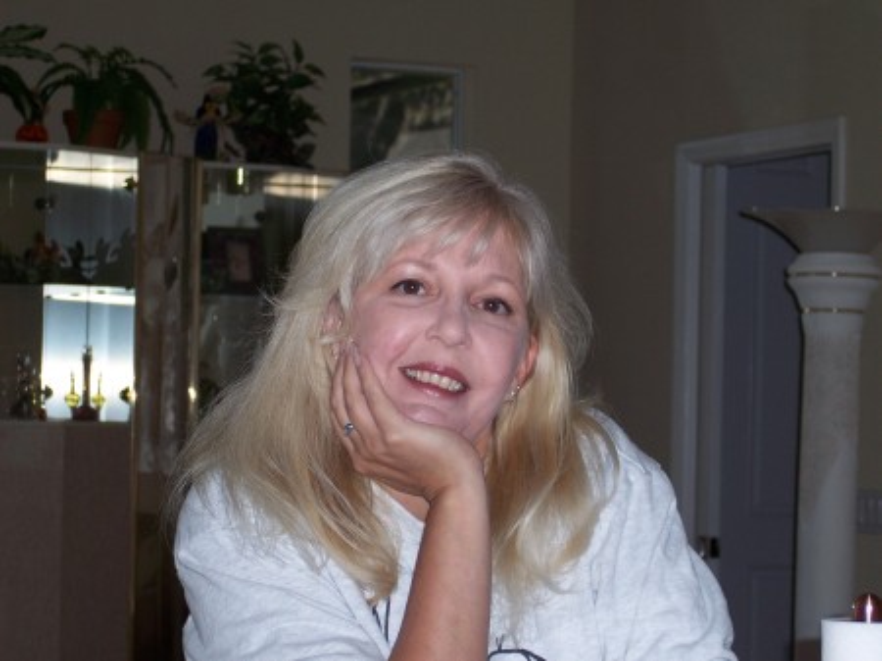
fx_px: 2980
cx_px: 441
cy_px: 330
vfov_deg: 12.7
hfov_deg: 16.8
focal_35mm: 117
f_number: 4.8
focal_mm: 24
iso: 100
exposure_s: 1/125
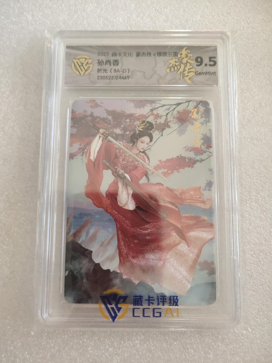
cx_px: 136
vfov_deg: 67.3
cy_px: 182
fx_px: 272
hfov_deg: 53.1
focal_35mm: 26
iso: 202
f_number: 1.79
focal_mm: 4.27
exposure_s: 1/100
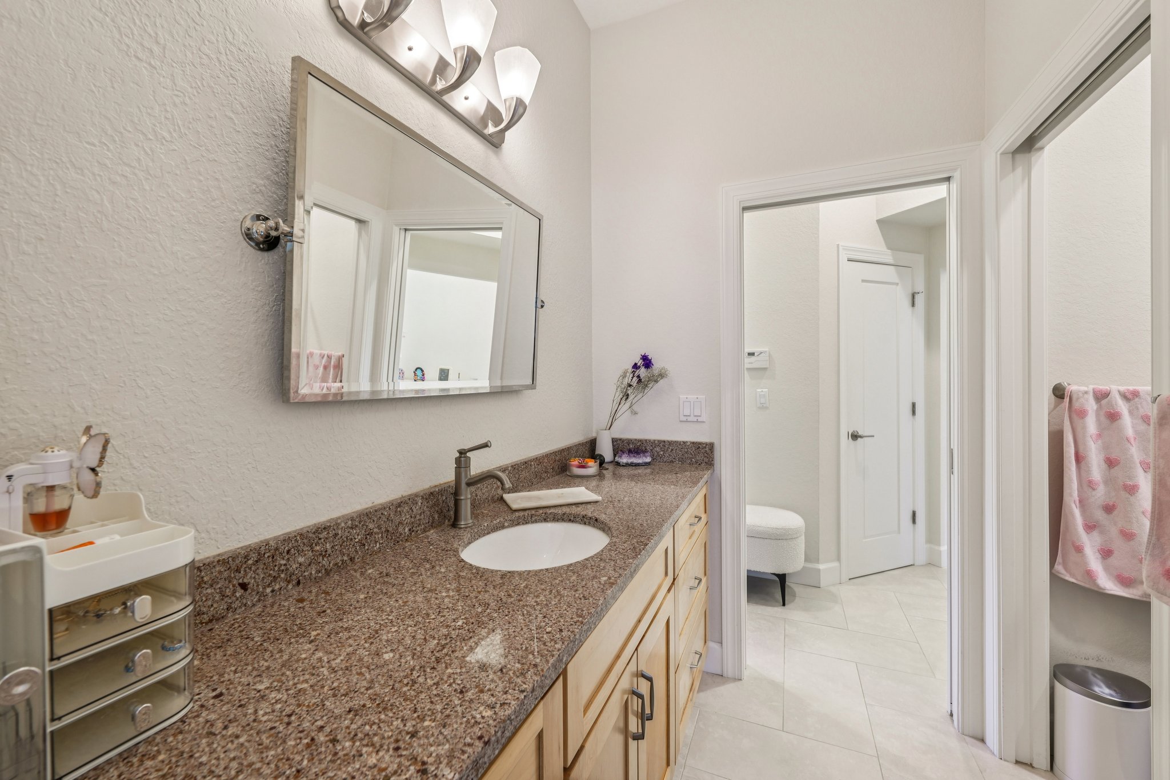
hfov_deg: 104.3
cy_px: 390
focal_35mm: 14
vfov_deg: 81.2
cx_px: 585
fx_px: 455
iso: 400
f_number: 8
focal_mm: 14
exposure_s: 1/8
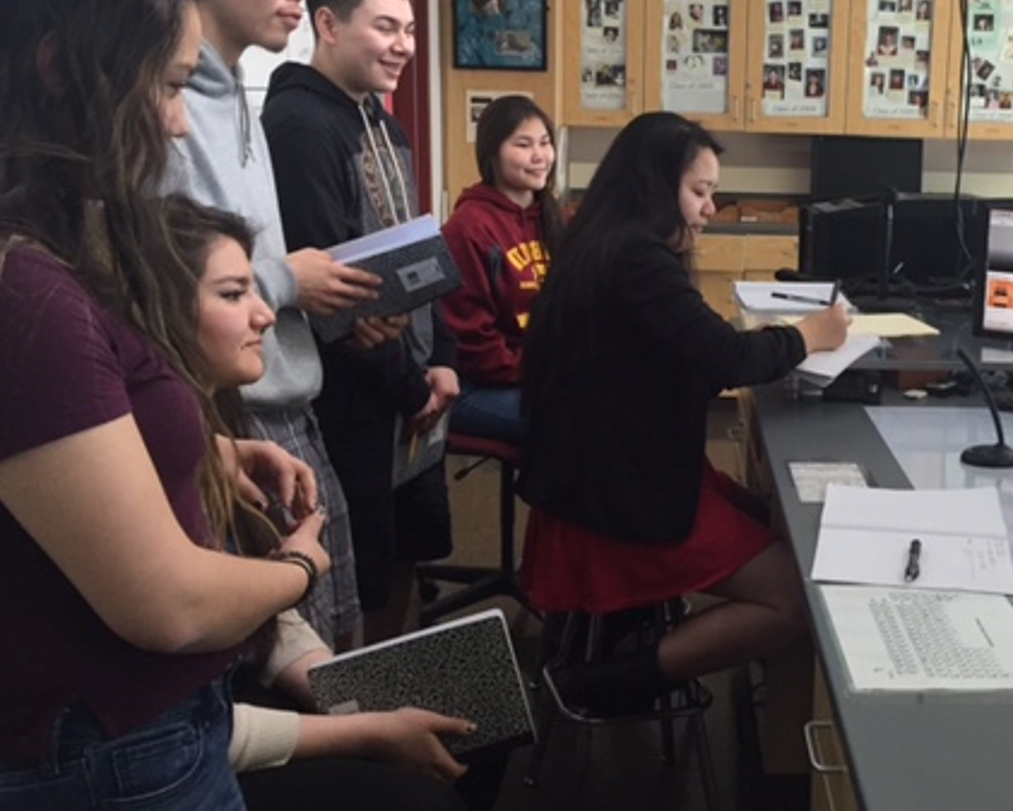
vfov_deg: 34.8
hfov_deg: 41.7
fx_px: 1289
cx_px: 746
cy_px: 322
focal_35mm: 43
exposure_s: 1/30
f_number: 2.2
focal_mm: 4.15
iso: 50
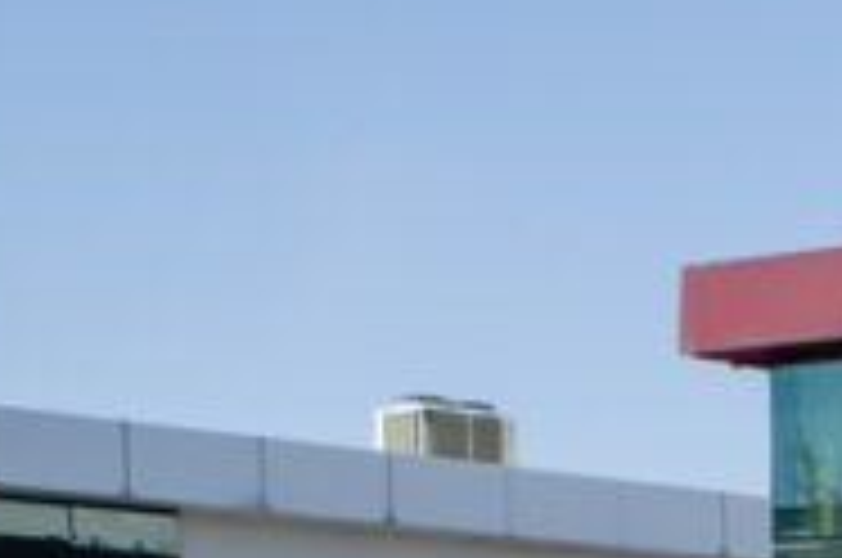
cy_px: 1490
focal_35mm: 148
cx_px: 1301
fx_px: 3456
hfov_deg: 13.1
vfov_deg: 8.2
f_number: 8
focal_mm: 18
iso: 100
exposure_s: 1/250
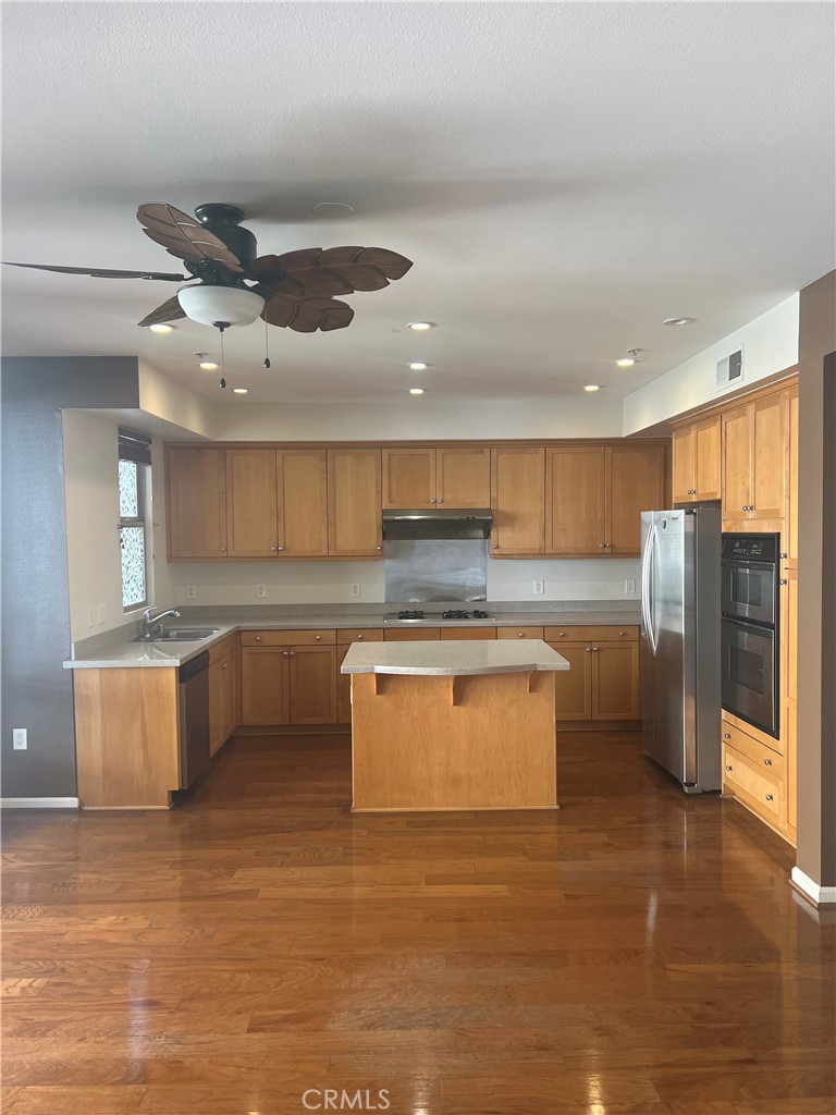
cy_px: 558
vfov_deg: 67.3
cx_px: 418
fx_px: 837
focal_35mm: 26
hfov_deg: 53.1
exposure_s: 1/116
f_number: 1.5
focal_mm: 5.7
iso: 125
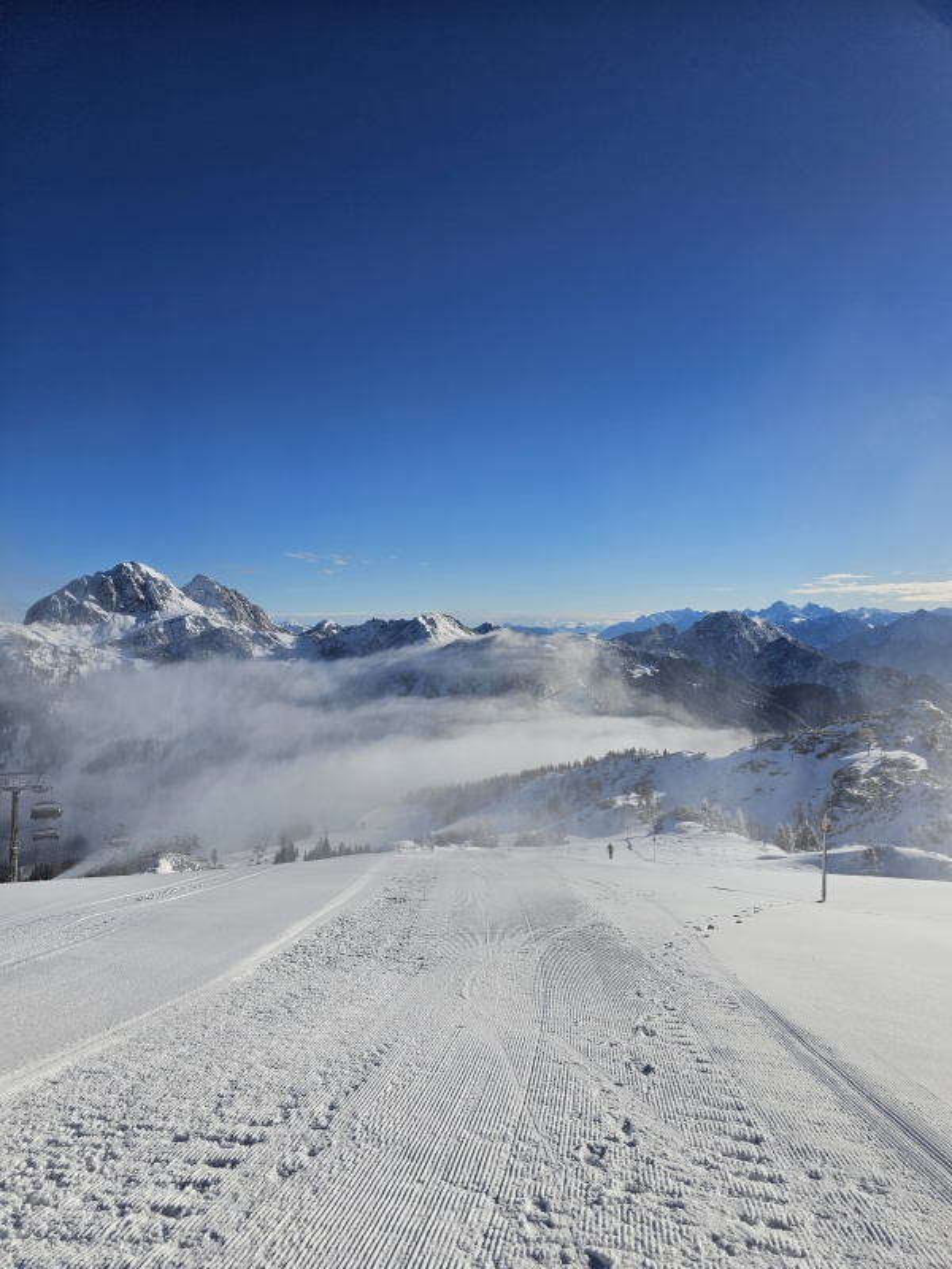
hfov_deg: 58.9
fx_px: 843
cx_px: 476
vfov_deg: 73.9
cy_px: 634
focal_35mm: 23
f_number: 1.7
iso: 10
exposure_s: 1/1936
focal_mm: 6.3
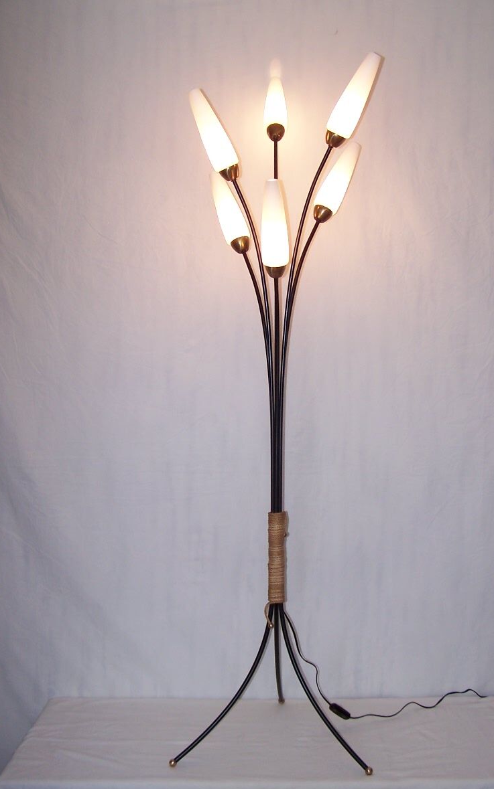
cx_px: 297
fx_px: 883
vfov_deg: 48.2
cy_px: 390
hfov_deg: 31.2
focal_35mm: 41
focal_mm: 6.3
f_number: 2.8
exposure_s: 1/90
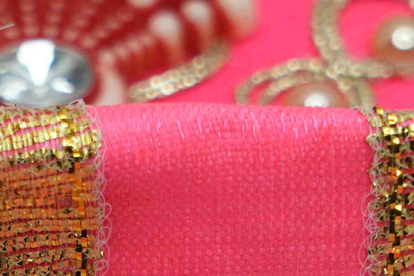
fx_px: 7818
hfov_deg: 3.0
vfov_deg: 2.0
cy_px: 570
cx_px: -41
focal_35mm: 680
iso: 250
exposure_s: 1/80
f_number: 7.1
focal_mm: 105
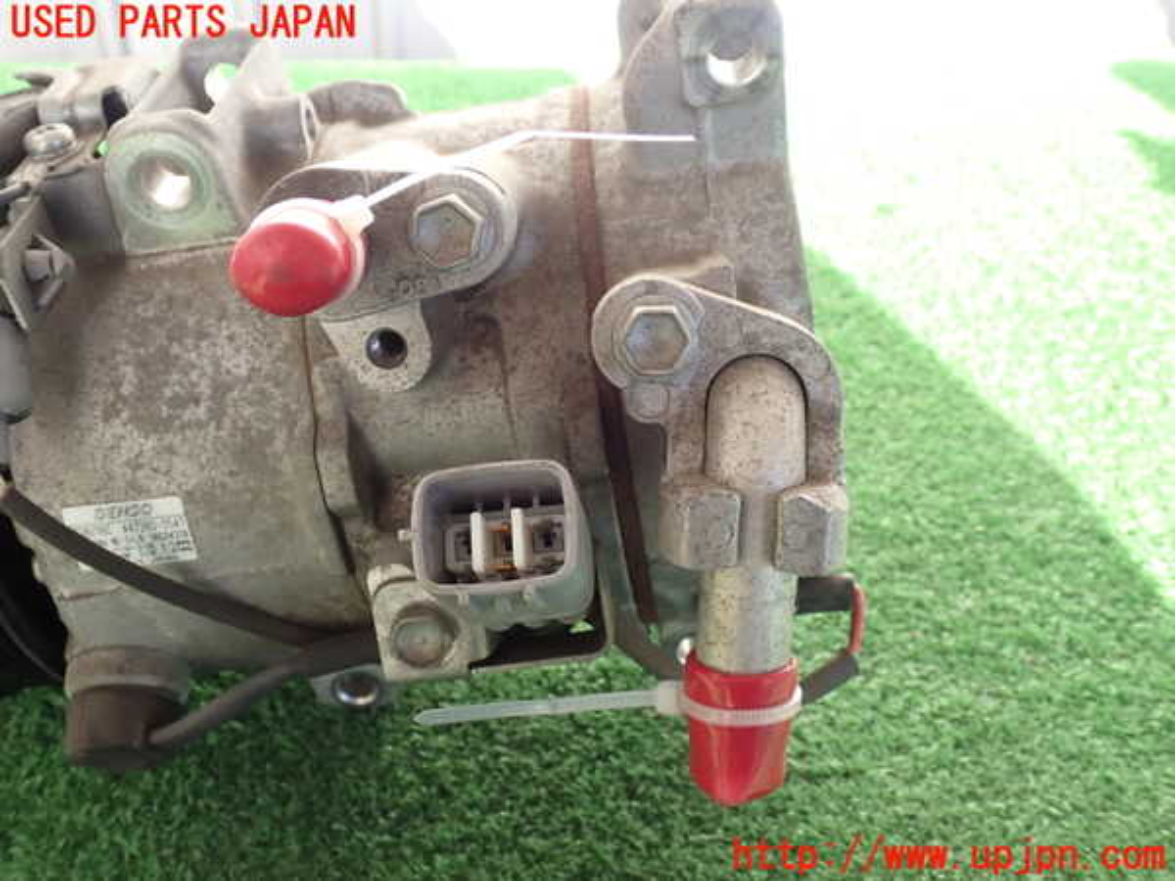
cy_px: 440
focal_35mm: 36
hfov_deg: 51.4
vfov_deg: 39.7
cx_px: 588
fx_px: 1222
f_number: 3.5
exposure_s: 1/100
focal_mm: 6.37
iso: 100
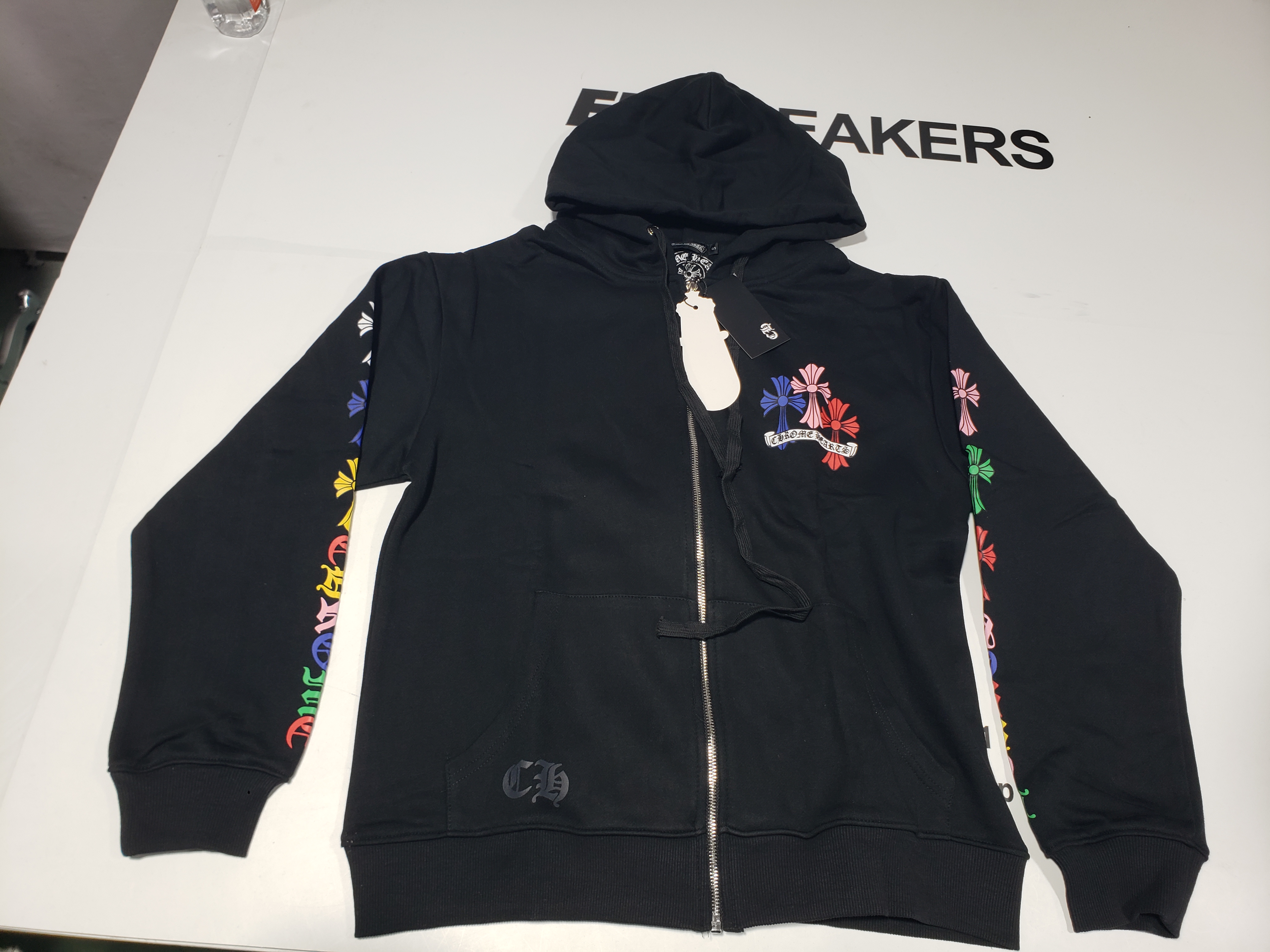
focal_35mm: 26
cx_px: 635
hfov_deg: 67.3
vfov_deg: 53.1
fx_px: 954
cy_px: 476
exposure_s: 1/100
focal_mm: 4.3
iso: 64
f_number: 2.4
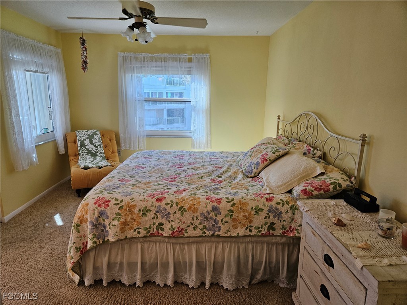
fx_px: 270
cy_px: 152
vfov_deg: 58.9
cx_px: 204
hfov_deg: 73.9
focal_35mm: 23
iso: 125
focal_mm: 5.4
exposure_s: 1/120
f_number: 1.8
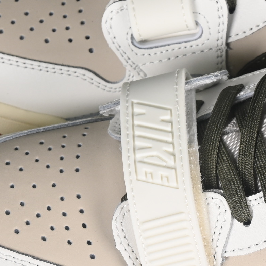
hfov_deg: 7.7
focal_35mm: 227
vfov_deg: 7.7
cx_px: 248
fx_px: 1973
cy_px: 136
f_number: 7.1
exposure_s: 1/80
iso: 160
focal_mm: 50
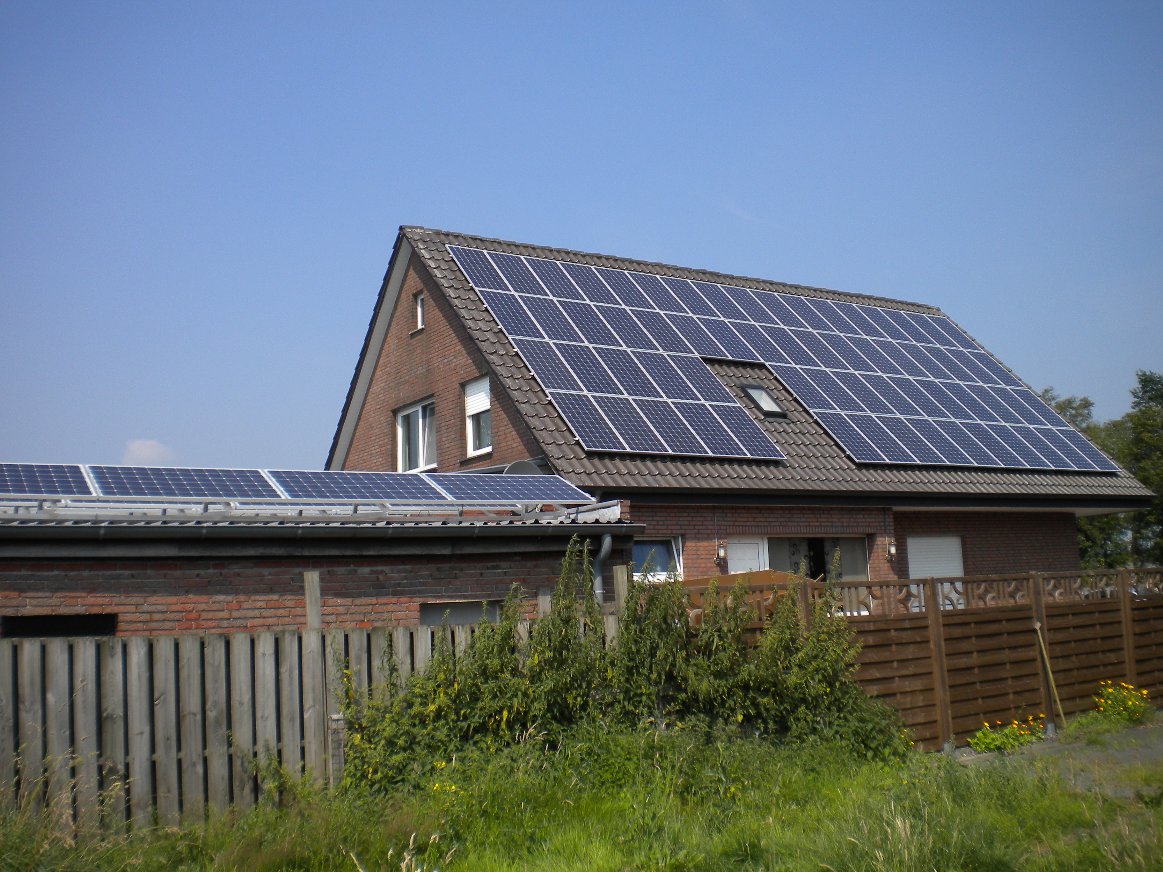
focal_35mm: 35
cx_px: 582
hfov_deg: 52.6
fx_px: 1176
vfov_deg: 40.7
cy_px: 436
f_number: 4.6
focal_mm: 6.3
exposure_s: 1/659
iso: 80
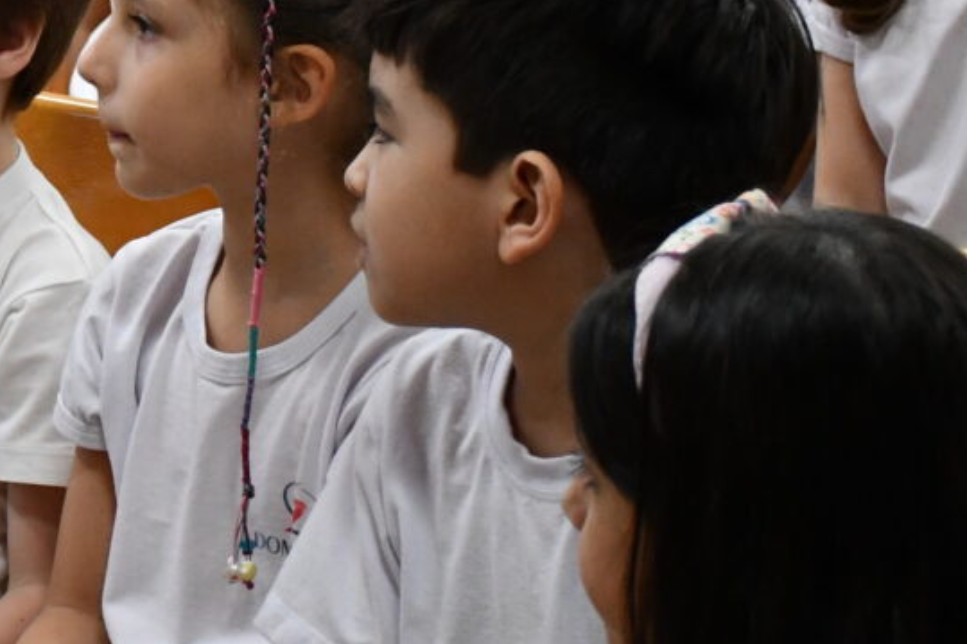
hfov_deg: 11.6
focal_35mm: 171
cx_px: -391
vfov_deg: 8.0
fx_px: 4592
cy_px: 74
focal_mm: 32
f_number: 4
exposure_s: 1/125
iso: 1600
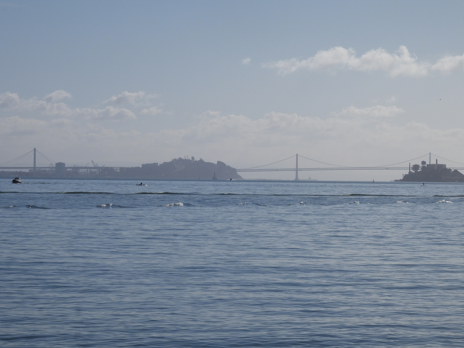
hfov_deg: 13.2
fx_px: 2011
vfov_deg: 9.9
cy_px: 174
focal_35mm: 150
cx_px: 232
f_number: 6.3
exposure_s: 1/2000
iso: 100
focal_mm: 26.8
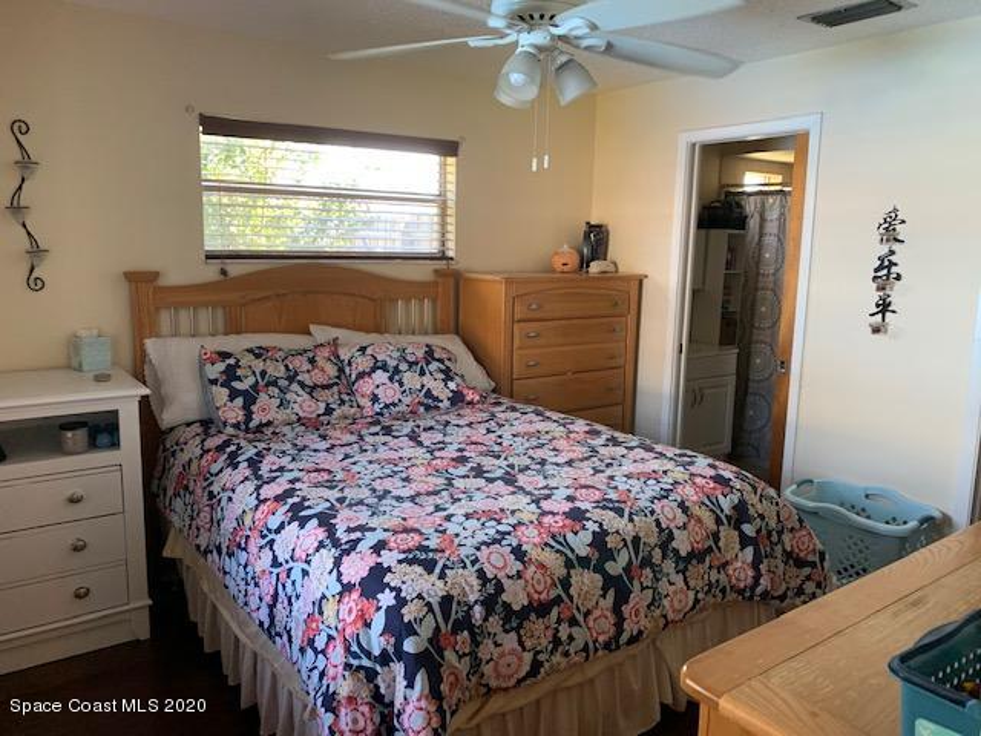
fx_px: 737
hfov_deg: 67.3
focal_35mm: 26
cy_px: 368
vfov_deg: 53.1
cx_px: 490
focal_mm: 4.25
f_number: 1.8
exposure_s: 1/60
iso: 125
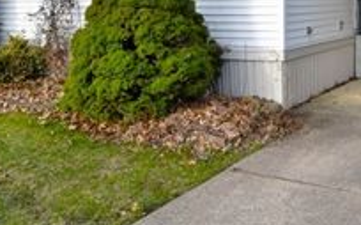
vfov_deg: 28.3
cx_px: 336
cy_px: -19
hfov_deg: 43.2
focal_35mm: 41
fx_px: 405
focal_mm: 11
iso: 100
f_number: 9
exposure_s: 1/80
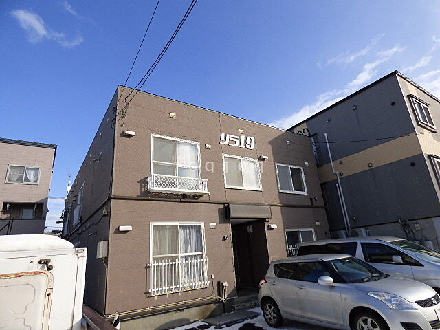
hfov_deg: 81.7
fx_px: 254
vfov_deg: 66.0
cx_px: 220
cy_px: 165
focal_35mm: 20
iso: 100
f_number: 2.8
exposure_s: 1/1600
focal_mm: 3.58
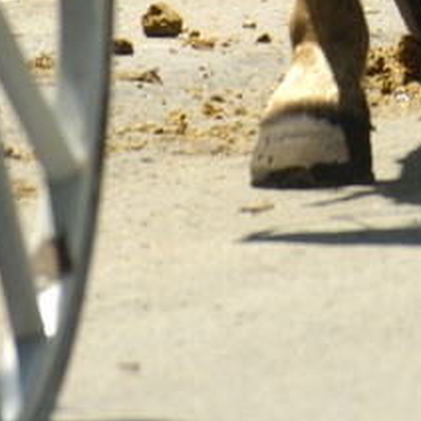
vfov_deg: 1.0
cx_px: 947
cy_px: -1102
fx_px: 23133
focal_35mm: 1681
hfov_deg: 1.0
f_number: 5.6
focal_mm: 175
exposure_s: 1/250
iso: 100
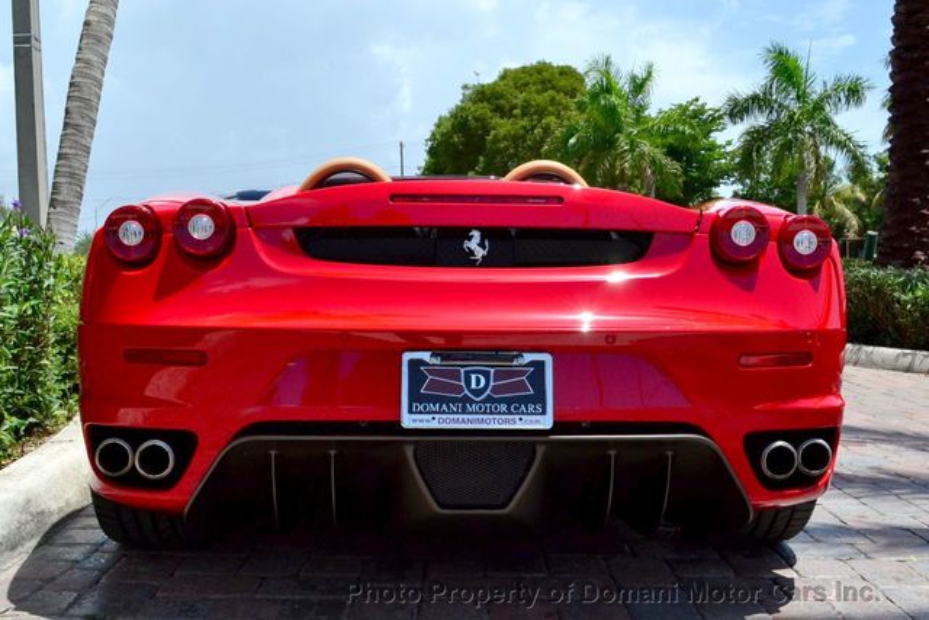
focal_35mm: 30
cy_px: 310
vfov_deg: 43.6
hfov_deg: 61.9
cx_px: 464
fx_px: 774
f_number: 13
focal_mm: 20
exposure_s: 1/640
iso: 800
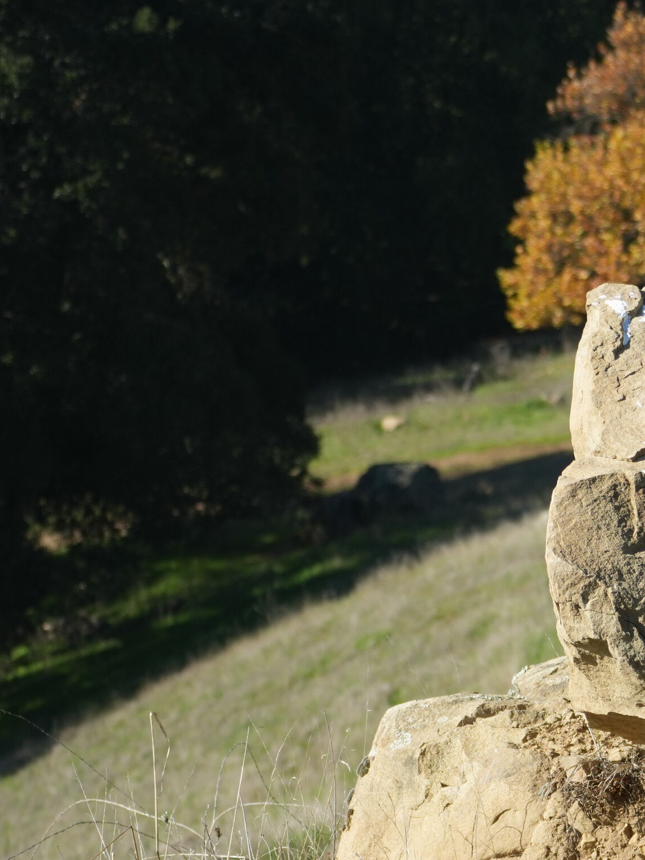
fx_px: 5567
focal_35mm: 224
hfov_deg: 6.6
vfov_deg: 8.8
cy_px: 743
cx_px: 836
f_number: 6.3
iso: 400
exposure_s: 1/1250
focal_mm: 82
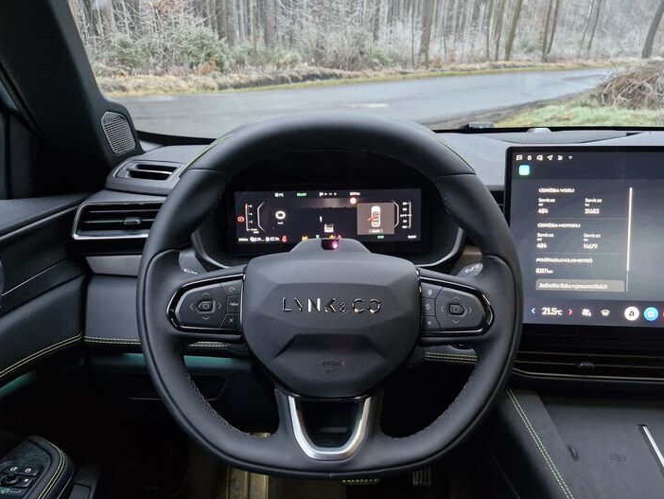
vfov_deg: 49.6
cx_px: 334
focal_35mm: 28
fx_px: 537
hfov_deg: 63.4
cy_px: 290
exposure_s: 1/30
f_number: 1.8
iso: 1000
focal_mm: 5.54
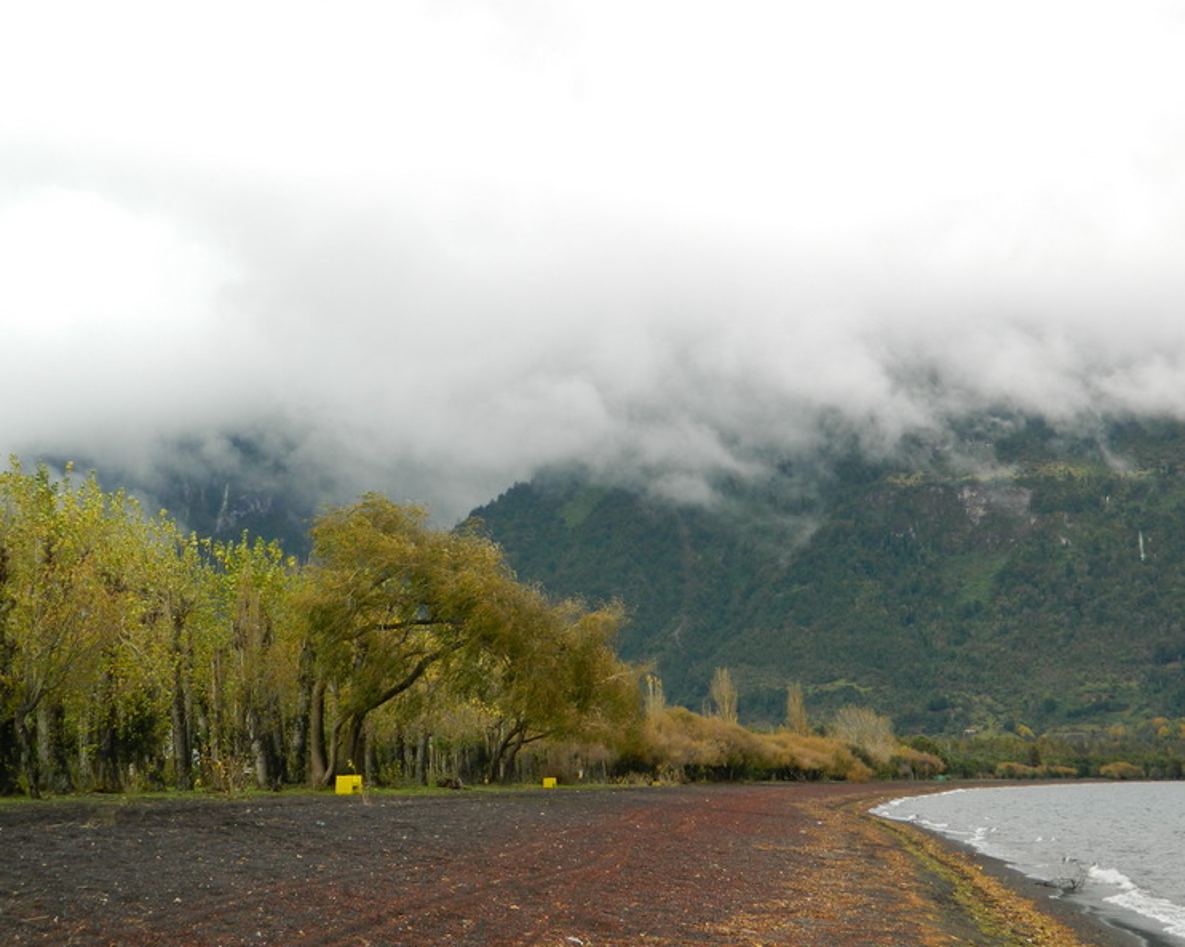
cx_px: 624
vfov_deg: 25.4
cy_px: 471
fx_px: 2103
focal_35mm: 60
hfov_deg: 31.5
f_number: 3.8
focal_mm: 10.2
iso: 80
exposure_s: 1/125
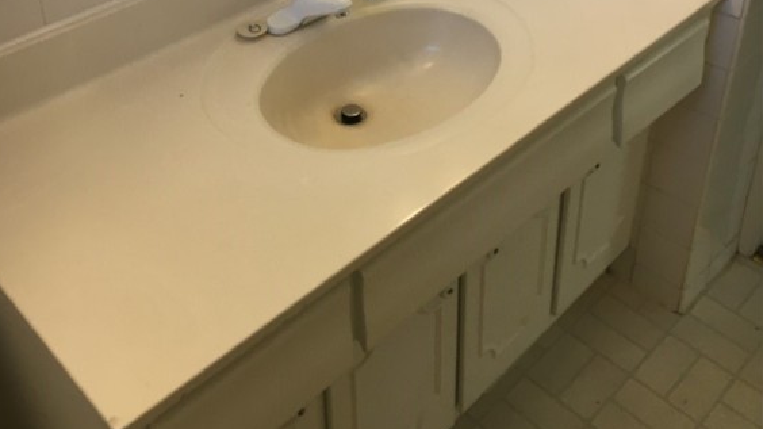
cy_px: -9
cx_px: 375
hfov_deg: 47.4
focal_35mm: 43
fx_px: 870
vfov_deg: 26.1
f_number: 2.2
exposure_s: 1/30
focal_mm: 4.15
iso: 64
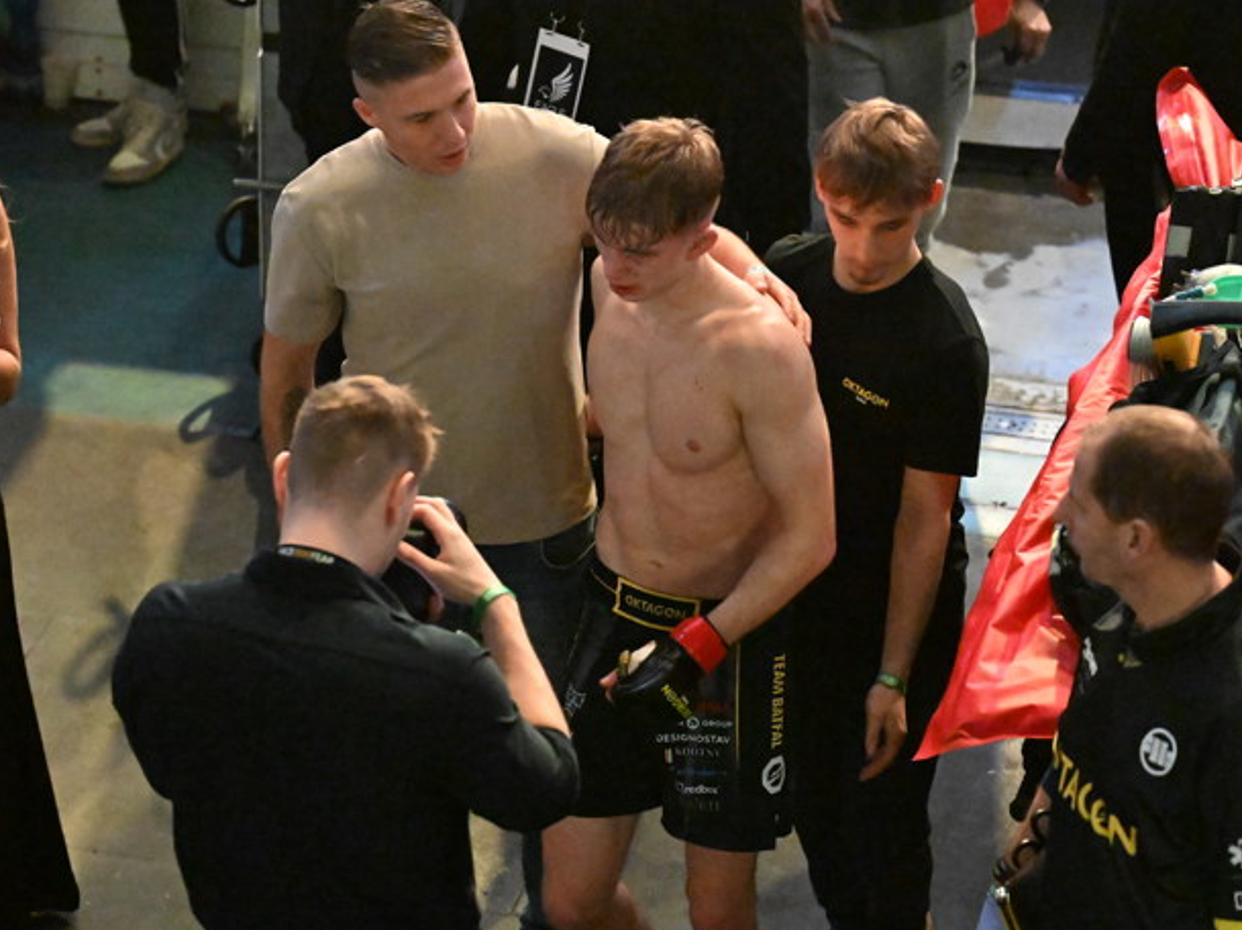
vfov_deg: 12.2
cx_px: 549
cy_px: 467
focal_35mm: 121
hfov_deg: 16.3
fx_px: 4339
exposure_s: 1/250
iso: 25600
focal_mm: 74
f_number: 2.8
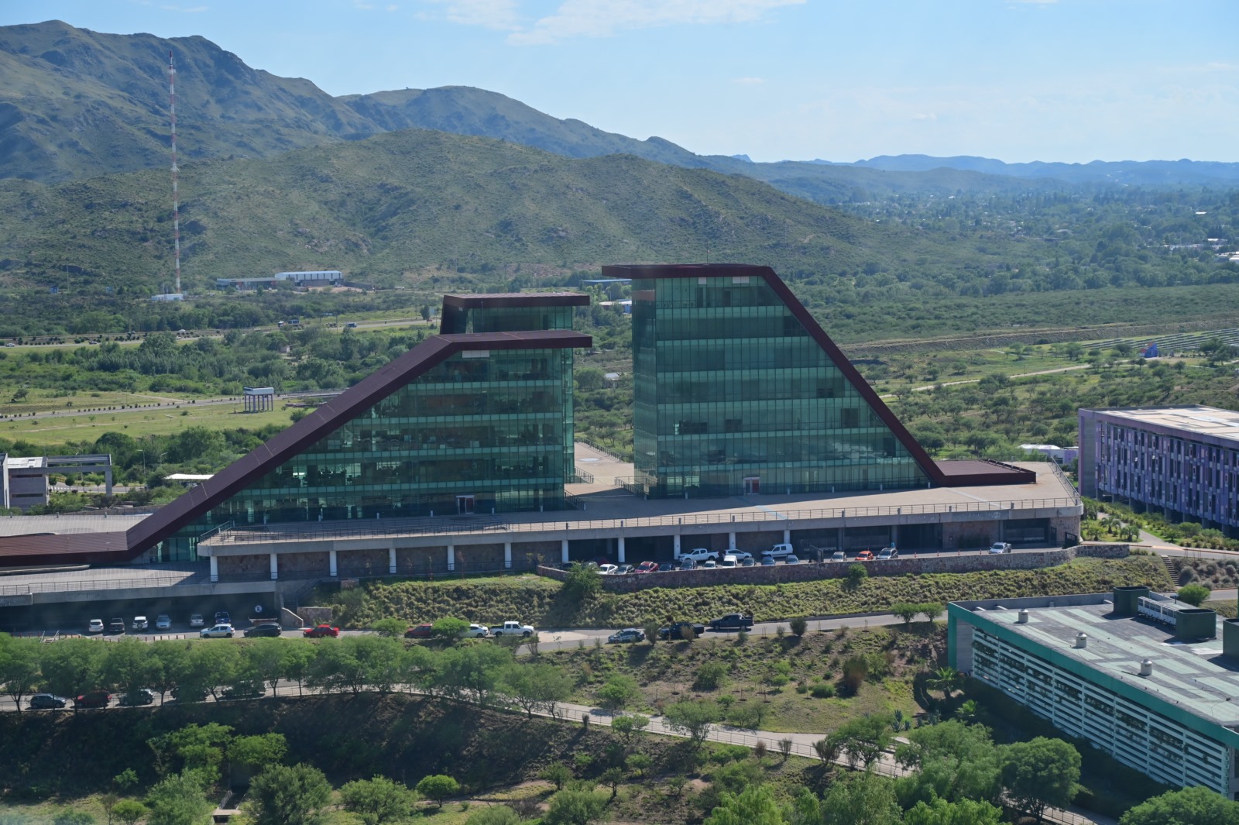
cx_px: 620
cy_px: 412
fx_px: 2201
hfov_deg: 31.4
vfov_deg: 21.2
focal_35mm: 64
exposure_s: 1/1600
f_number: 5.6
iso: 200
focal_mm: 64
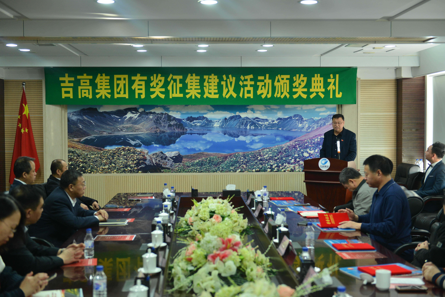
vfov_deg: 26.0
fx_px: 643
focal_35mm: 52
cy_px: 148
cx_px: 222
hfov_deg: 38.2
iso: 1000
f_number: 3.2
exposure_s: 1/100
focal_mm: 52
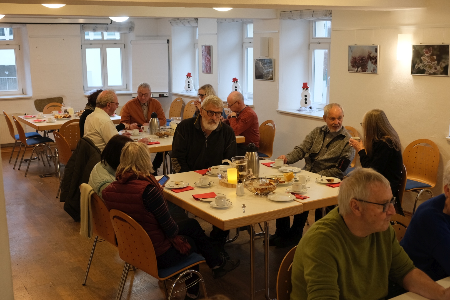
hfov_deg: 46.4
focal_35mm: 42
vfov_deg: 31.9
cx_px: 225
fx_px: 525
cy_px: 150
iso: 1600
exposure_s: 1/100
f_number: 3.6
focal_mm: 27.7
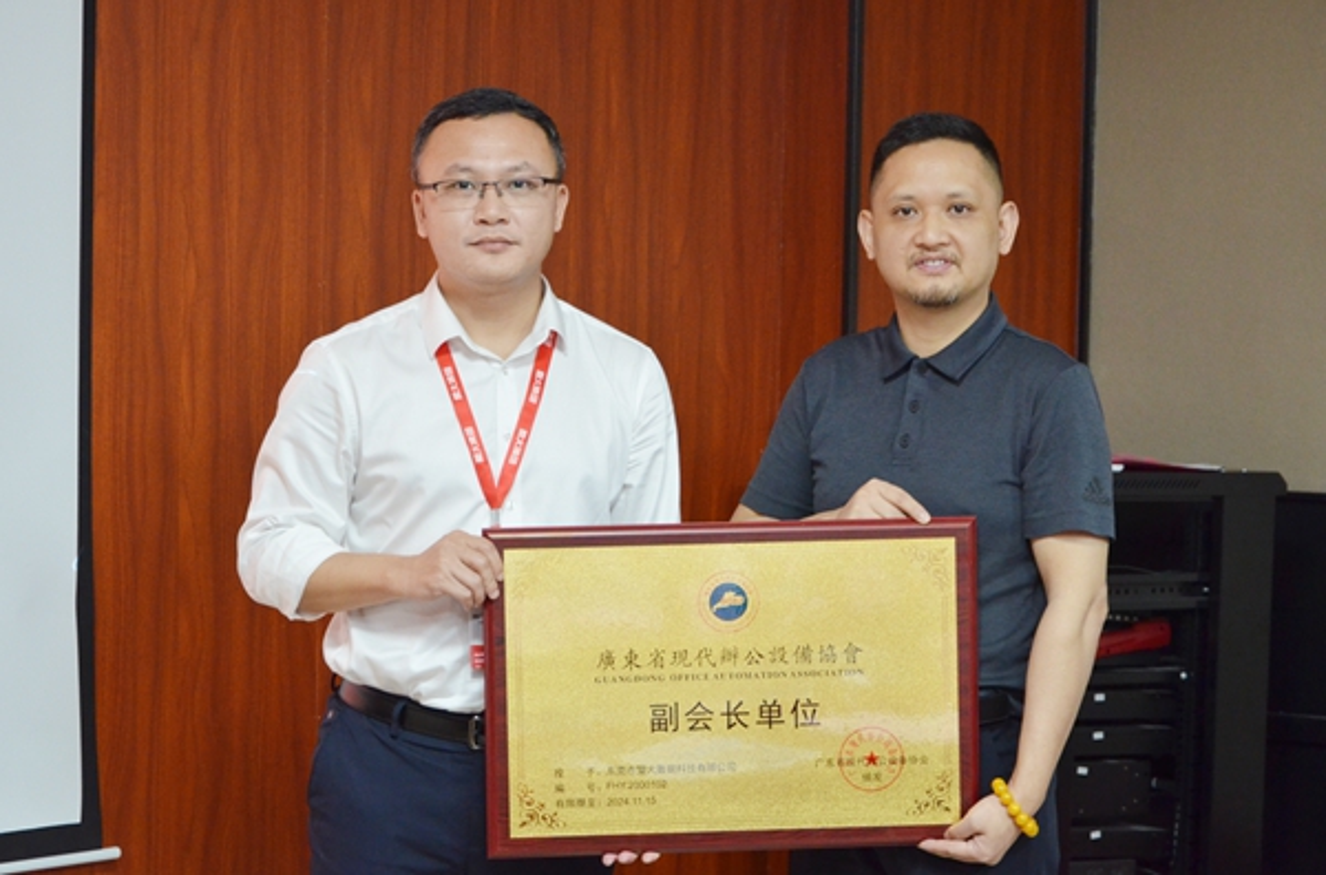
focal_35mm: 78
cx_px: 663
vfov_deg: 17.4
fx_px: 2864
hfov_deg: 26.1
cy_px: 438
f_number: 5.6
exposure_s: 1/60
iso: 1600
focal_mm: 52
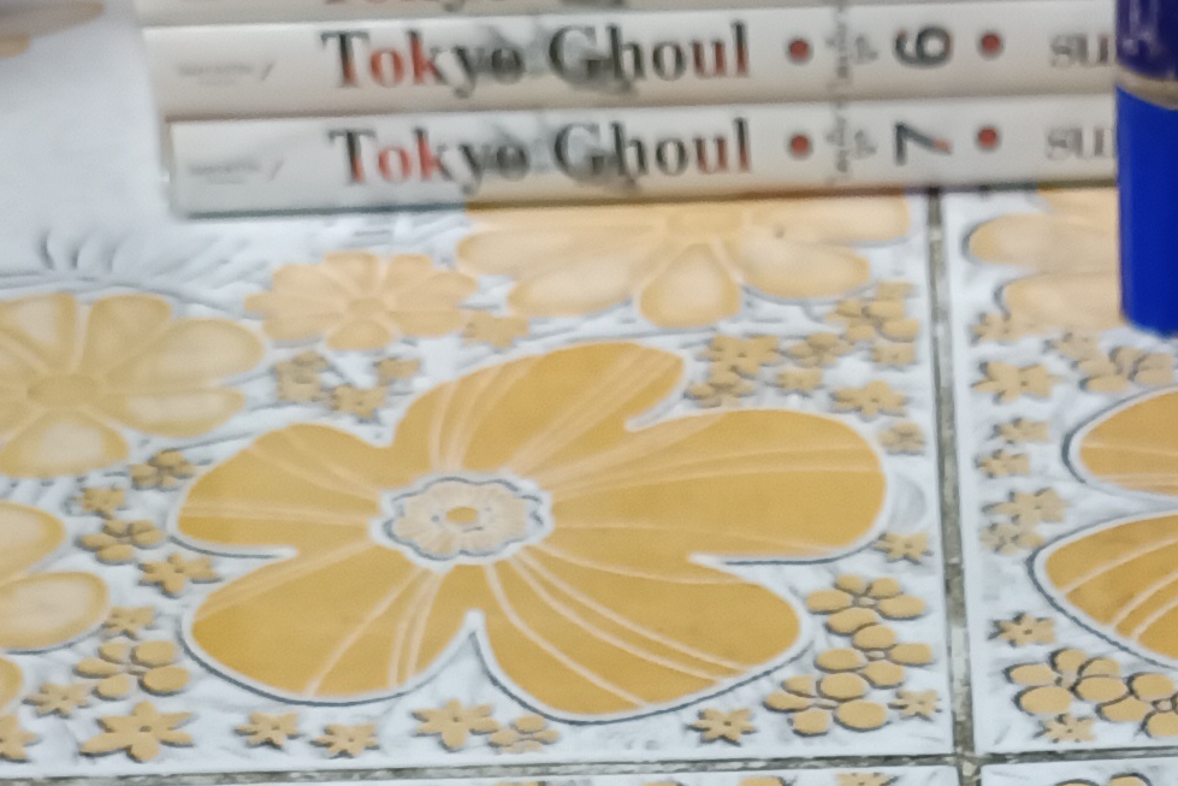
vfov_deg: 12.2
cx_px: 1083
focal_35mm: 102
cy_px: 1481
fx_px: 3338
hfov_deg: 19.6
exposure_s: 1/25
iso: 1150
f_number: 1.7
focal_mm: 5.31
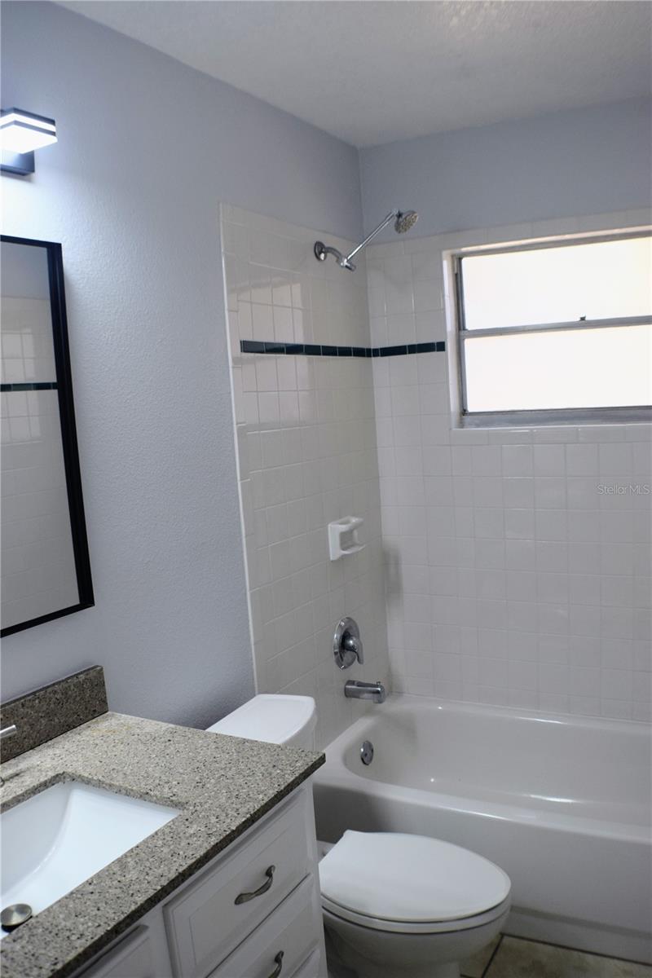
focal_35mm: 38
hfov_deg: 35.5
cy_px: 489
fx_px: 1019
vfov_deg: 51.3
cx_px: 326
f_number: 5.6
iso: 400
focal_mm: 25
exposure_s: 1/125
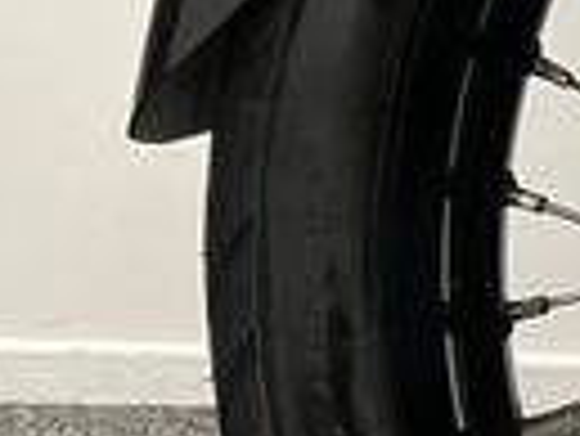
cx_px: 1205
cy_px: 238
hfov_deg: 13.0
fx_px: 2163
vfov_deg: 11.5
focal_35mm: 129
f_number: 1.6
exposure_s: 1/50
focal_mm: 5.1
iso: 250
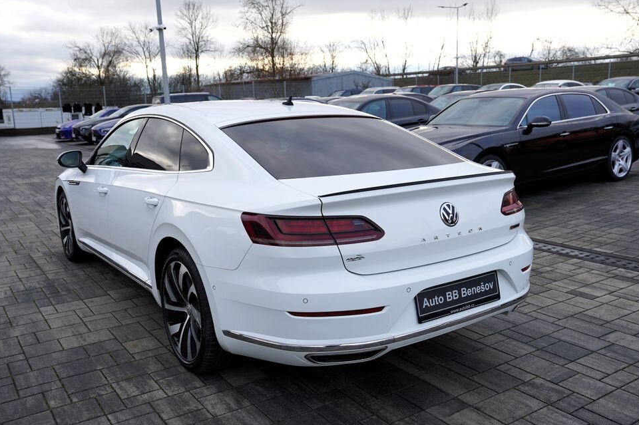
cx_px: 307
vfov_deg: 41.1
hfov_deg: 58.7
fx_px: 568
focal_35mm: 32
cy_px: 215
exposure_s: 1/125
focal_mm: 30
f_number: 5.6
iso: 100
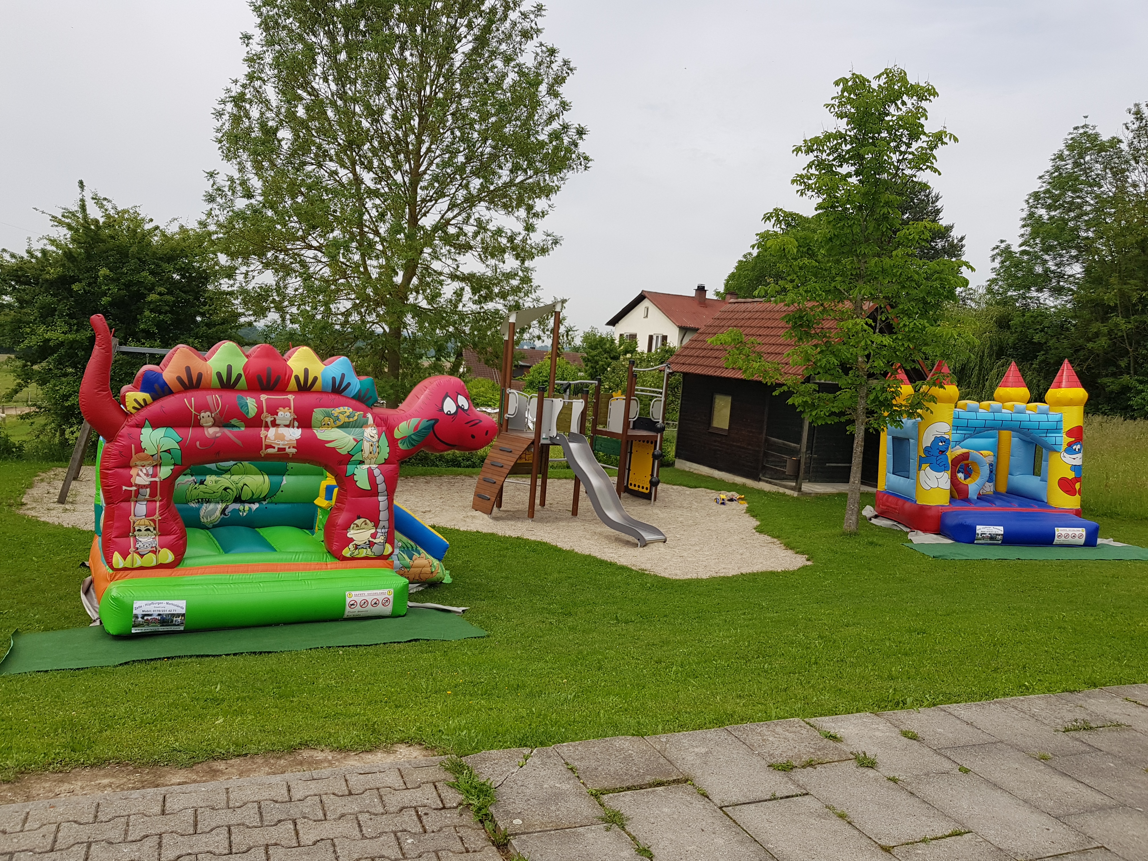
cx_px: 574
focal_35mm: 26
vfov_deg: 53.1
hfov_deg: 67.3
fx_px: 862
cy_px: 430
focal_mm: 4.2
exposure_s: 1/1532
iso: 40
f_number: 1.7
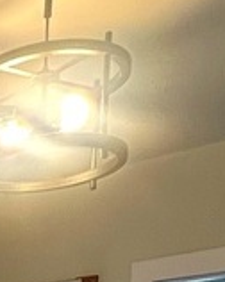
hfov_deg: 14.5
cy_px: 525
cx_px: -229
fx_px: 726
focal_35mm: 87
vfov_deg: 17.4
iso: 160
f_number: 1.8
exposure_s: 1/120
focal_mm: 1.57
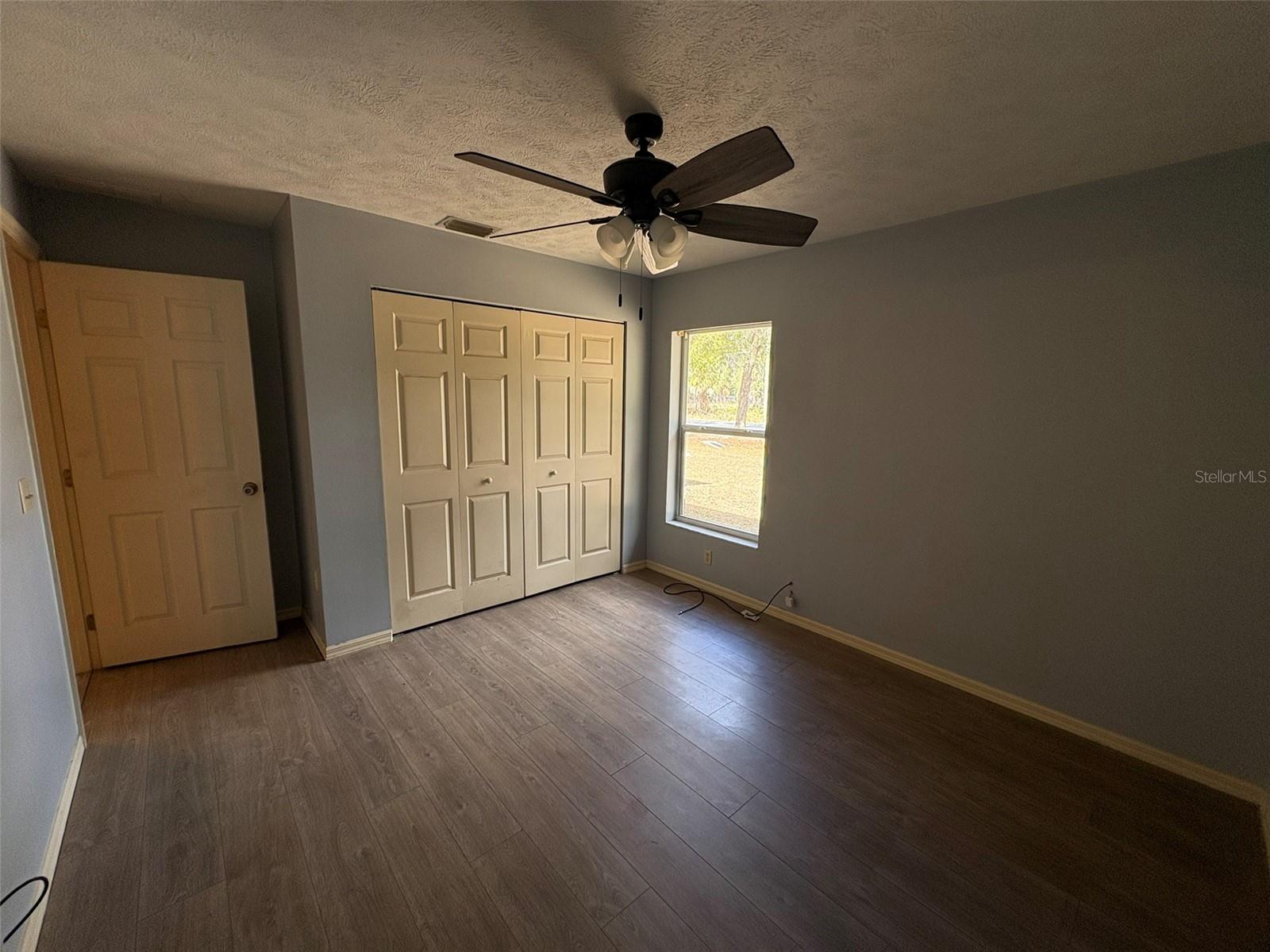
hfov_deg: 102.1
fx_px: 514
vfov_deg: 85.7
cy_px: 476
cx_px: 635
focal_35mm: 14
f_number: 2.2
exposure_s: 1/99
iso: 125
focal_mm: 2.22
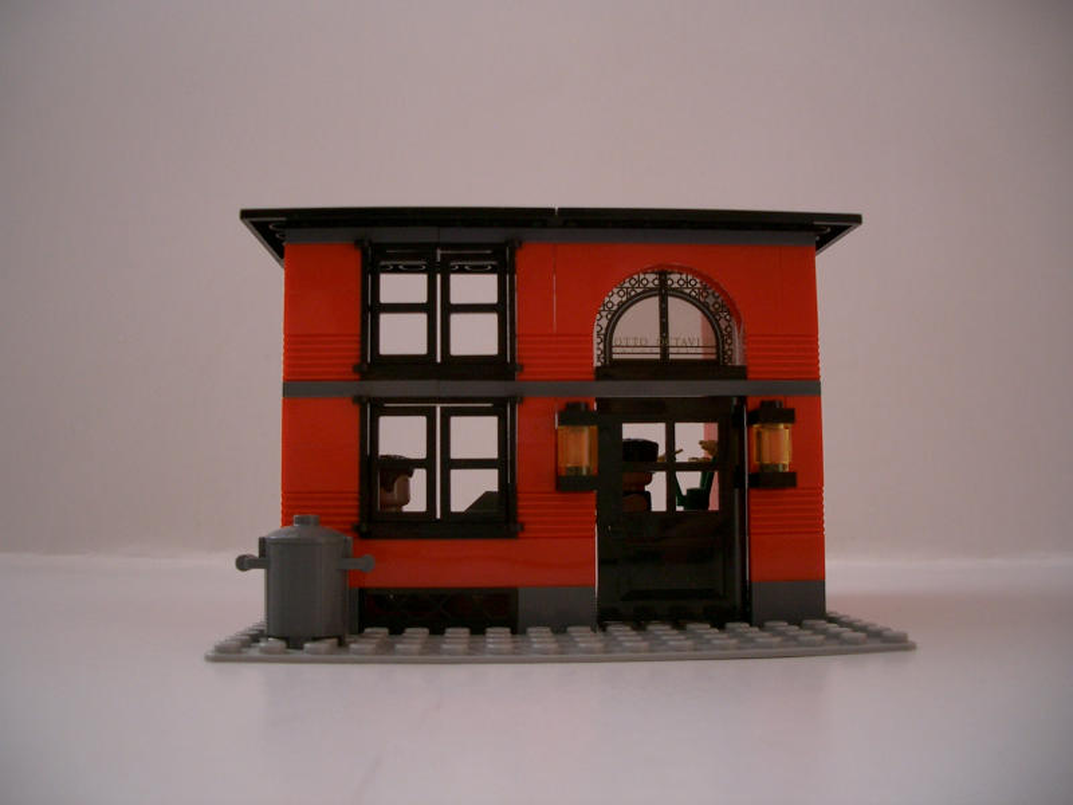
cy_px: 402
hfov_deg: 52.6
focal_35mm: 35
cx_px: 536
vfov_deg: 40.7
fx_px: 1085
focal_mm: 5.8
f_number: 2.6
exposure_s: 1/80
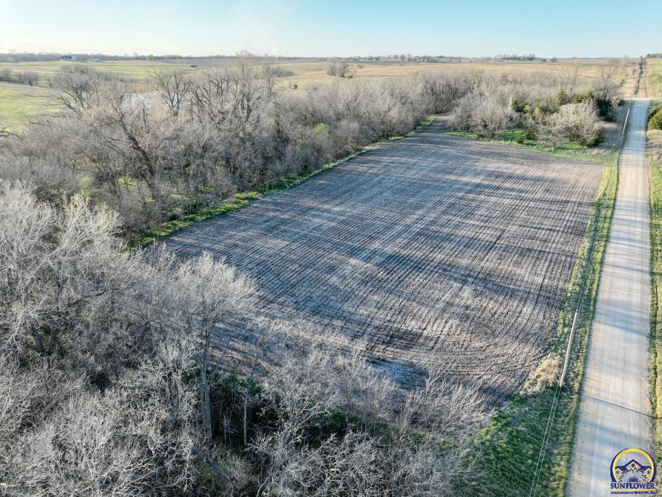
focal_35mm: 24
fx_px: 459
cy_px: 248
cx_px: 331
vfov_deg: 56.8
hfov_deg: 71.6
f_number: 2.8
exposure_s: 1/1000
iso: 420
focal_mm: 12.29
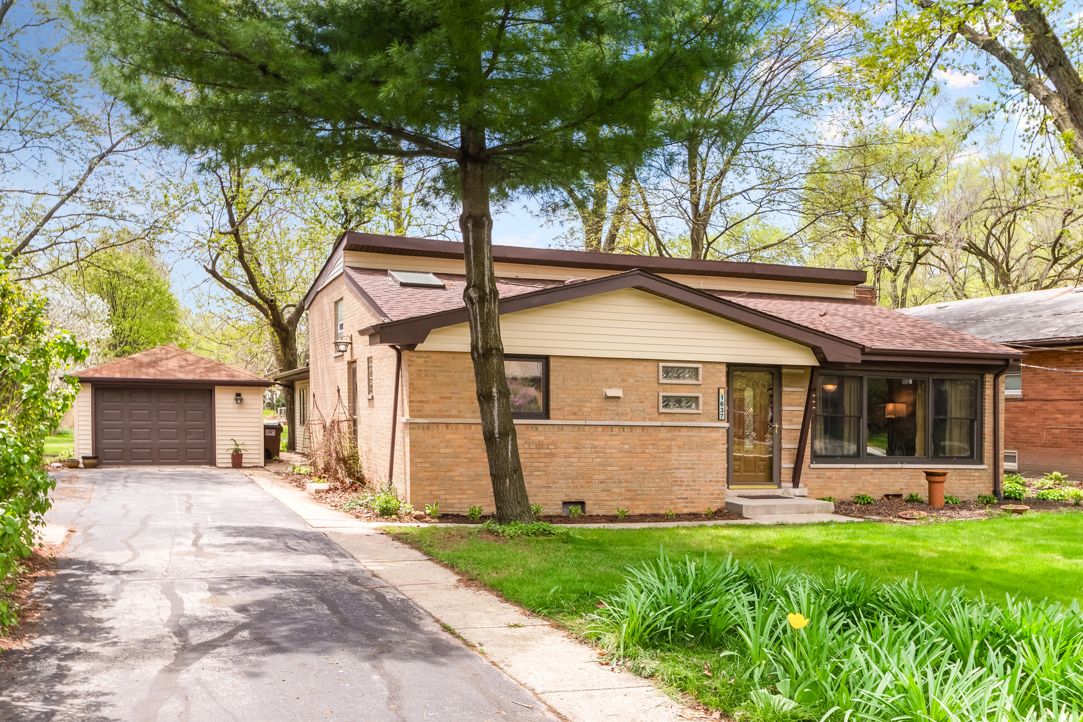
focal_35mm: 31
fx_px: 933
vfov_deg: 42.3
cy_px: 361
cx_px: 542
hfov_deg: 60.3
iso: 200
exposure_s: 1/200
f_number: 10
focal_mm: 21
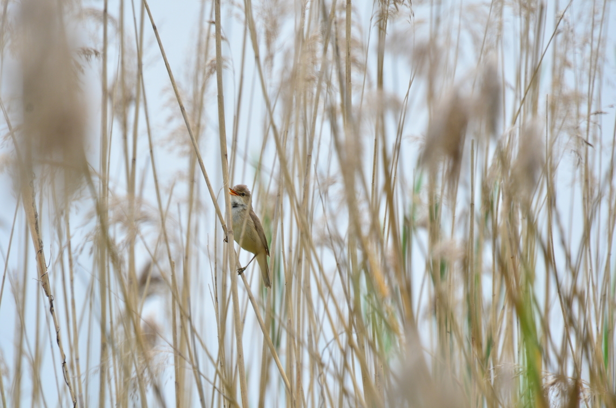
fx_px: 12806
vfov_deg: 1.8
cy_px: 204
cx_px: 308
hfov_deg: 2.8
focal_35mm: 750
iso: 320
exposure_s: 1/500
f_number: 10
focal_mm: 500
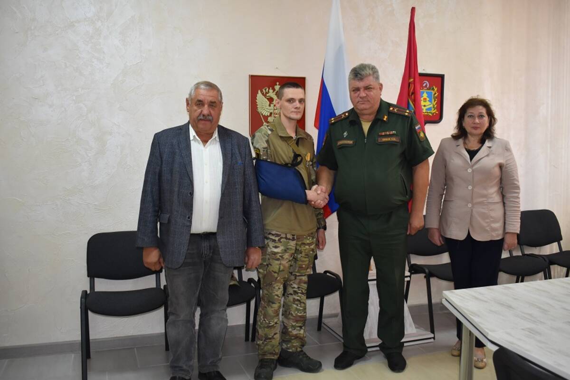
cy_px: 190
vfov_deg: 38.4
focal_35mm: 34
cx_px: 285
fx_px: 546
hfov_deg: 55.1
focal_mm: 23
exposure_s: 1/80
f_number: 4.5
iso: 800
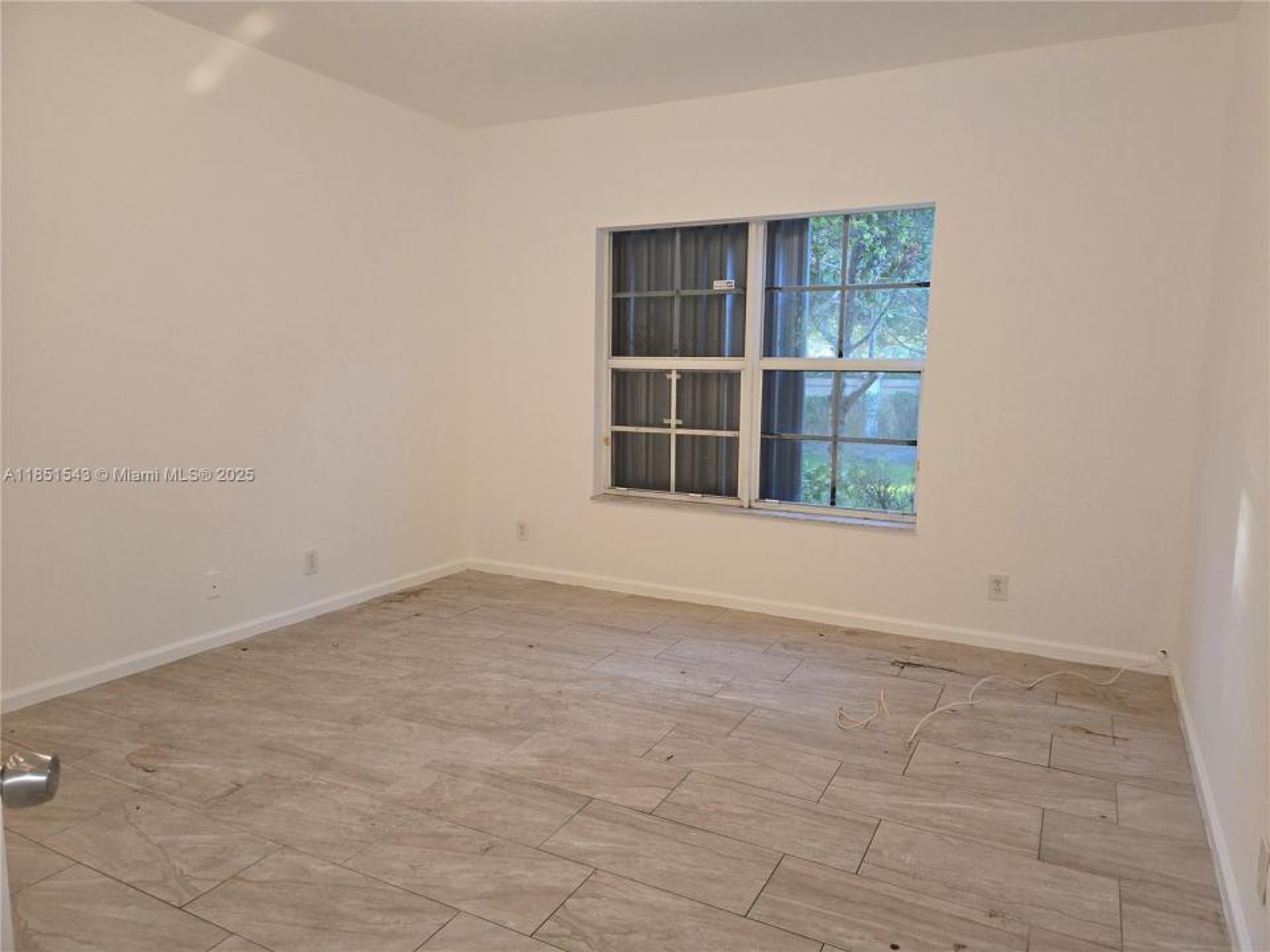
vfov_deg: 58.9
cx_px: 635
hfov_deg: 73.9
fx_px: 844
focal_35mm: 23
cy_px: 476
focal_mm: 5.4
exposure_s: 1/60
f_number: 1.8
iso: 125
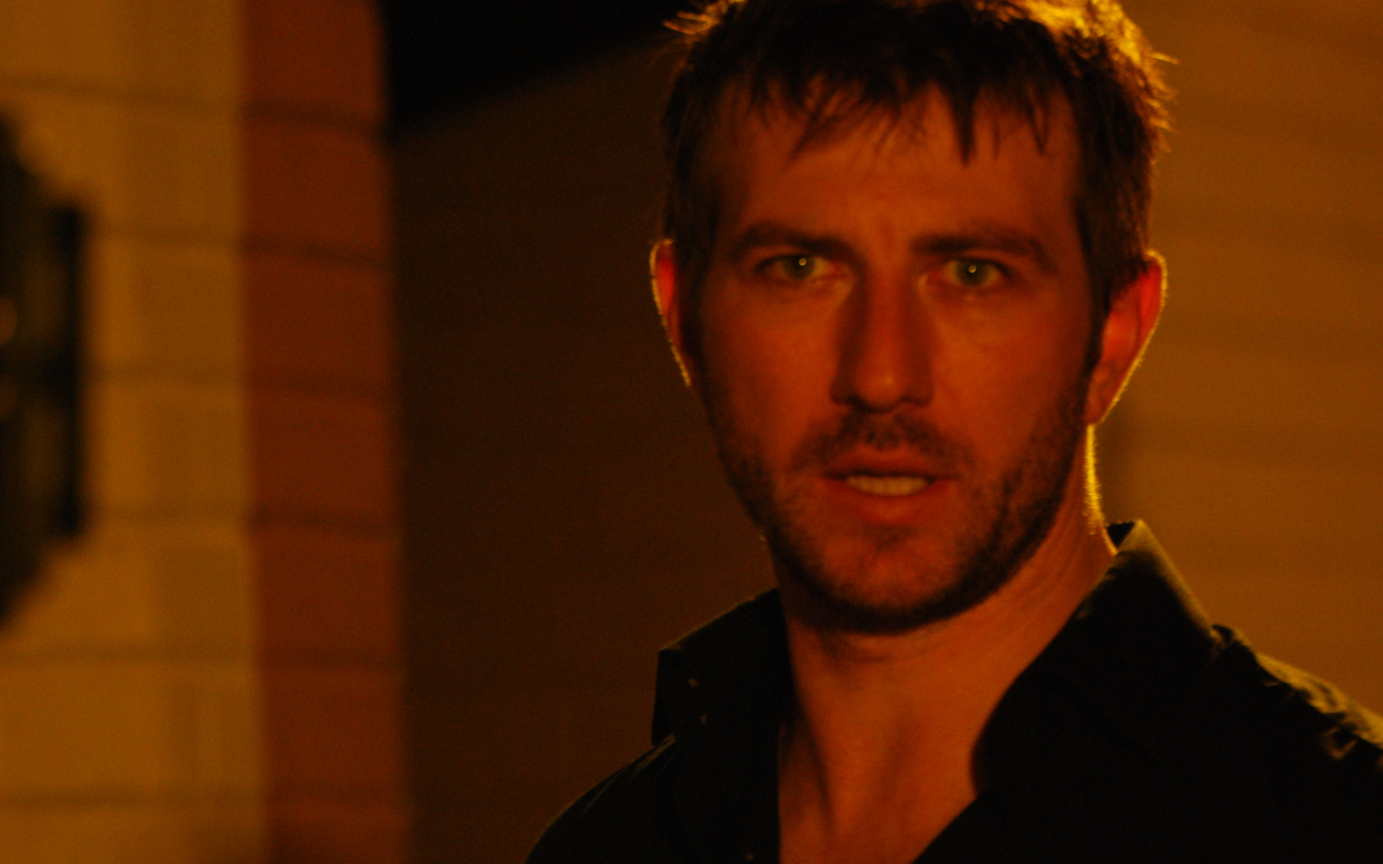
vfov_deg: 2.7
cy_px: 480
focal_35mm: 478
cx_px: 677
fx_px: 18015
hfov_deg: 4.4
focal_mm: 270
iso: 800
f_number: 5.6
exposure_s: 1/60
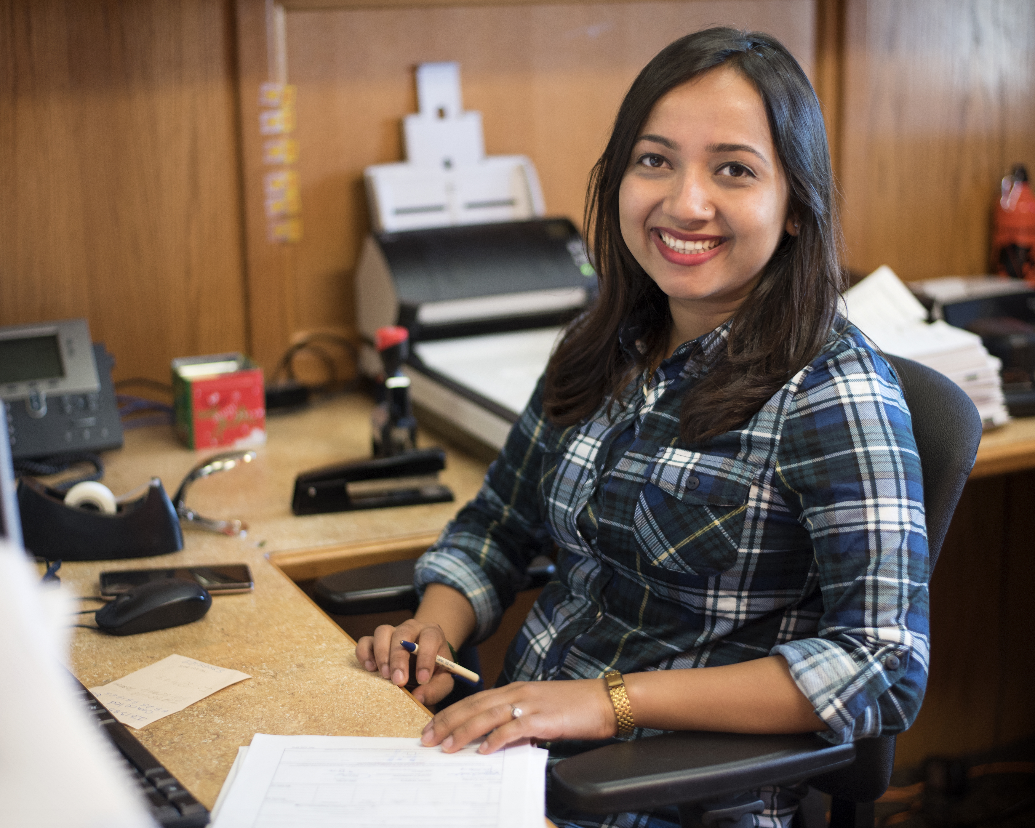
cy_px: 427
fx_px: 1807
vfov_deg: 25.8
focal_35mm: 59
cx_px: 532
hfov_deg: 32.0
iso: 400
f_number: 1.8
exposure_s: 1/125
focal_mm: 50
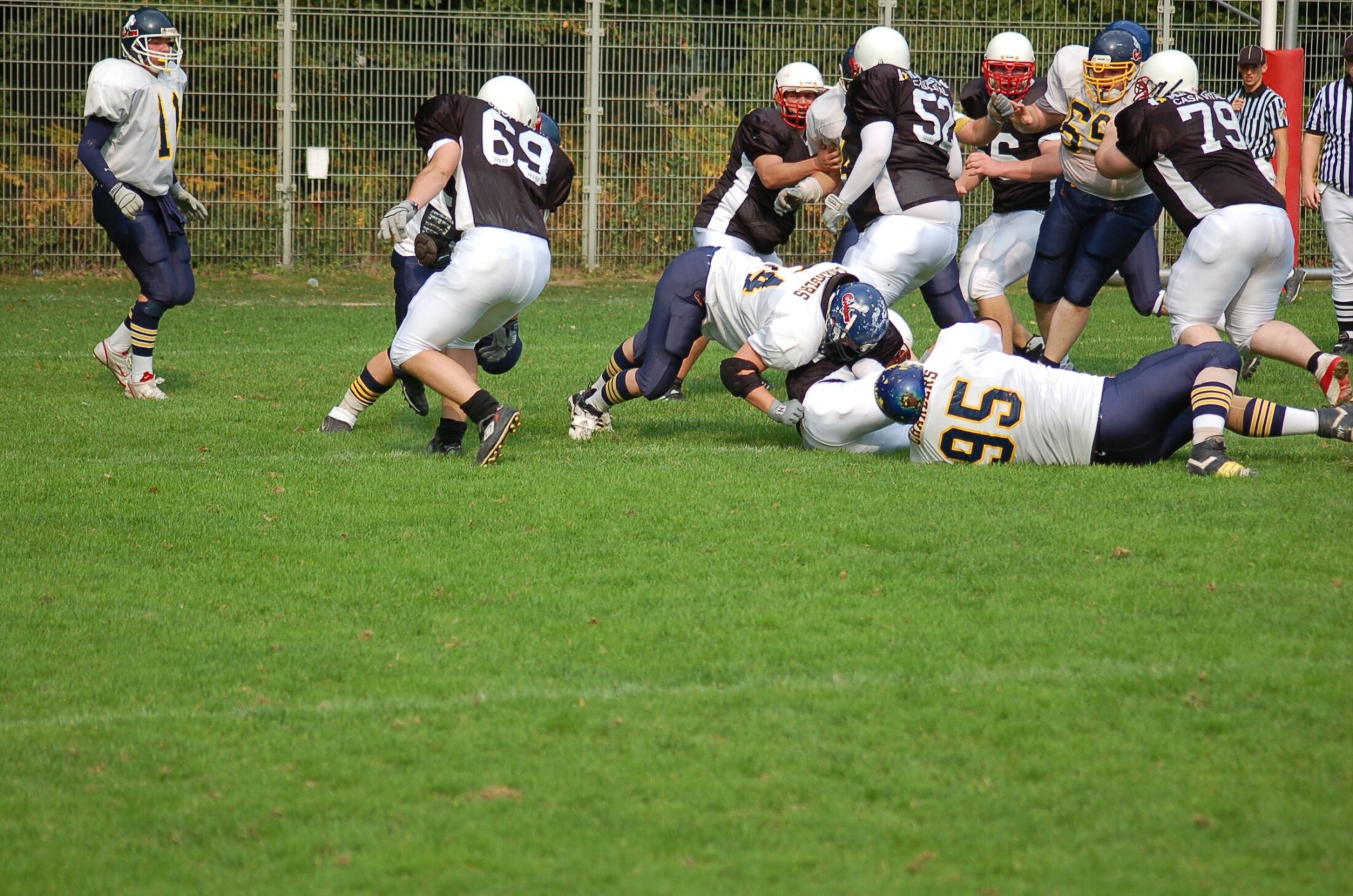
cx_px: 676
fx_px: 5627
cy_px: 448
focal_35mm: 150
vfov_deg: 9.1
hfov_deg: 13.7
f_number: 4.2
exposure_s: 1/1000
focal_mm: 100
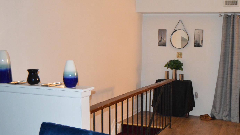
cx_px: 161
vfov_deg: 28.2
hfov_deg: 47.5
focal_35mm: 42
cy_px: 88
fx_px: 267
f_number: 3.5
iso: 3200
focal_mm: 18
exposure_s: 1/25
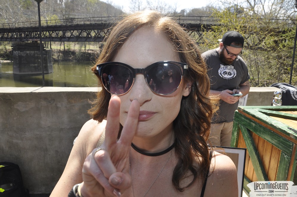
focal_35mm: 27
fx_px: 222
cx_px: 148
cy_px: 98
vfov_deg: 47.8
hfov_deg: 67.4
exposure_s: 1/200
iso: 400
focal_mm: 18
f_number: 13
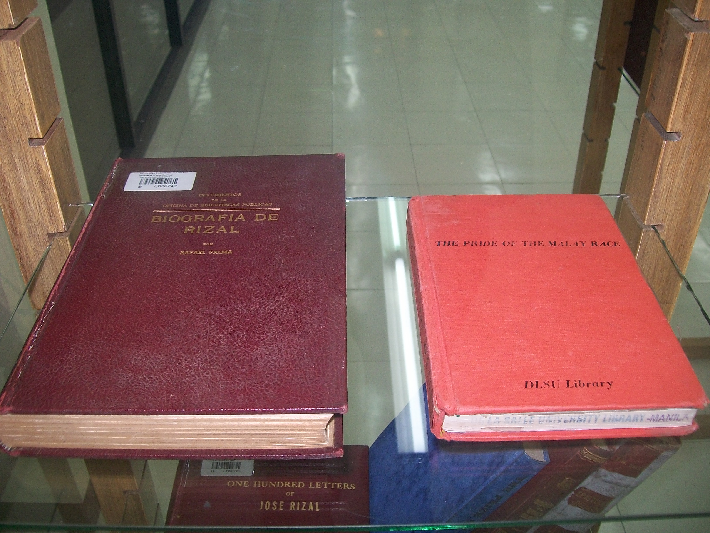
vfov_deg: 39.7
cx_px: 355
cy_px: 266
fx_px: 738
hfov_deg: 51.4
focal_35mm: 36
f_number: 2.7
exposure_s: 1/30
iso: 80
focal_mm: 6
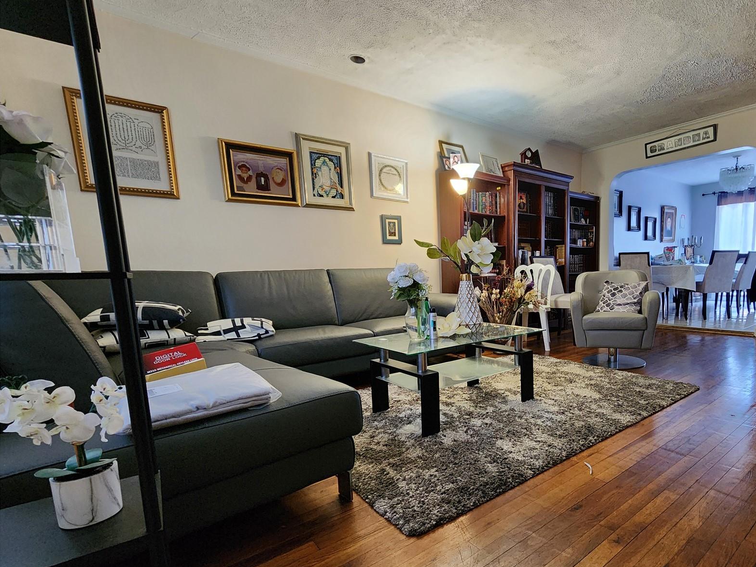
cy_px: 332
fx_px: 371
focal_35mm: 17
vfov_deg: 74.2
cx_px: 493
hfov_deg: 88.3
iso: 500
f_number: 2.2
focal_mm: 2.2
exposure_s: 1/30
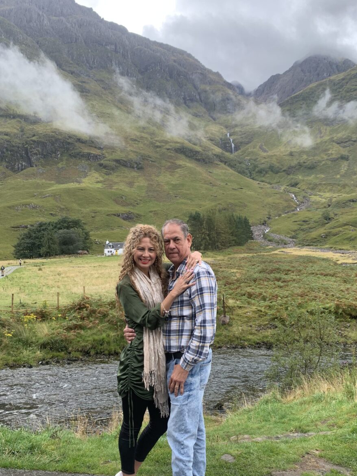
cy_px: 252
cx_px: 207
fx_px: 440
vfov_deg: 56.8
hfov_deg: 44.0
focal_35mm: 32
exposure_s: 1/601
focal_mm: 4.25
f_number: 1.8
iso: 25
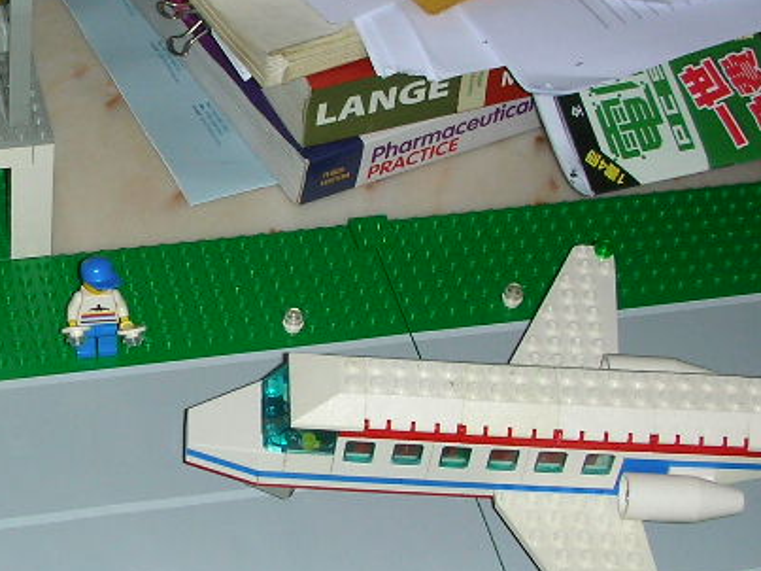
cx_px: 9
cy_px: 248
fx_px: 1956
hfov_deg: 21.3
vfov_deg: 16.6
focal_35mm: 89
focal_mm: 5.8
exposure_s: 1/60.1
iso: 50
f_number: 3
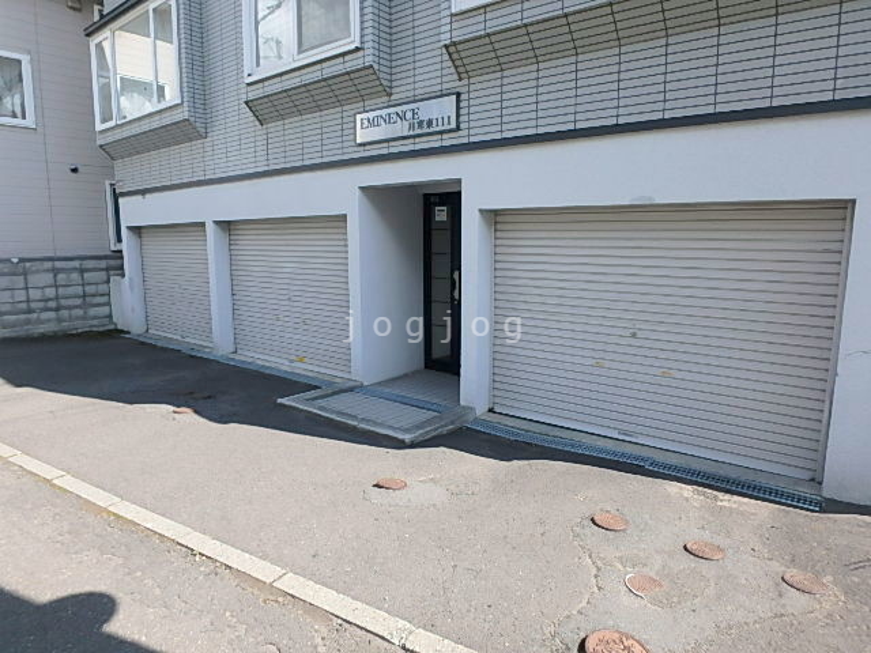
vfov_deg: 63.4
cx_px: 436
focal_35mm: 21
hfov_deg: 79.0
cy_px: 326
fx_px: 528
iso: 125
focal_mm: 3.7
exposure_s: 1/500
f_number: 3.5
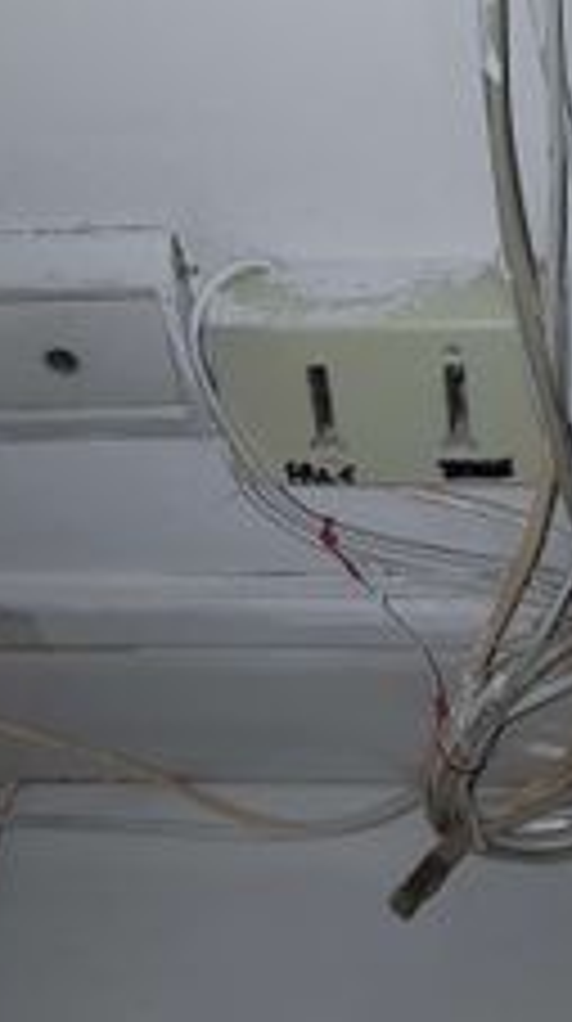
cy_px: 423
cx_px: 405
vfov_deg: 41.2
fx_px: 1354
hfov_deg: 23.7
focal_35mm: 50
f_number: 1.7
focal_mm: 4.2
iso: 50
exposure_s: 1/176
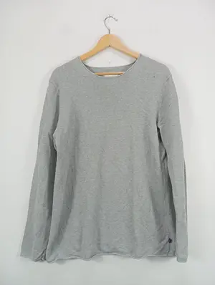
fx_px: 231
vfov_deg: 63.4
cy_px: 142
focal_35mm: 28
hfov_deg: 49.9
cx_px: 108
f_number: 1.8
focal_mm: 4.22
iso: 56
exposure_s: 1/50
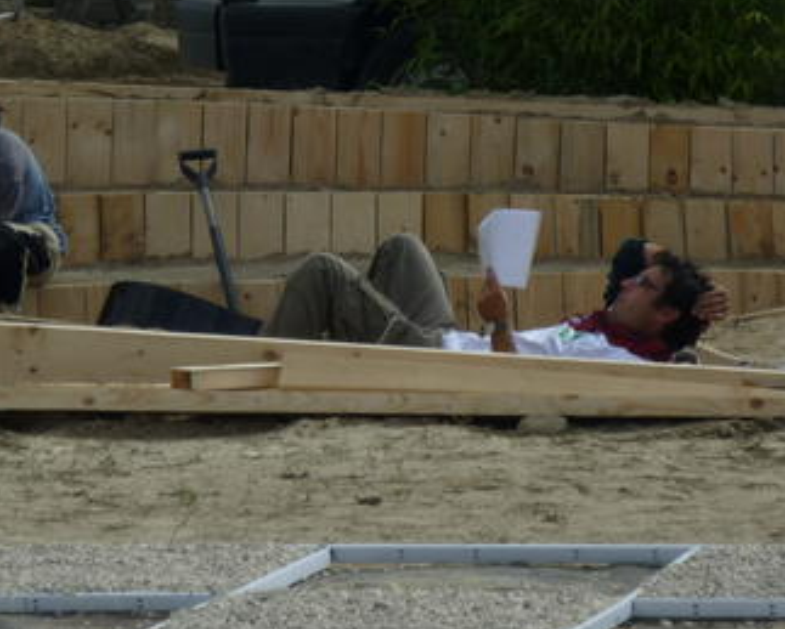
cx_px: 248
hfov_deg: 7.6
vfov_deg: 6.1
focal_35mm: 255
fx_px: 5930
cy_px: 175
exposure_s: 1/500
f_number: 5.9
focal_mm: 22
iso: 80
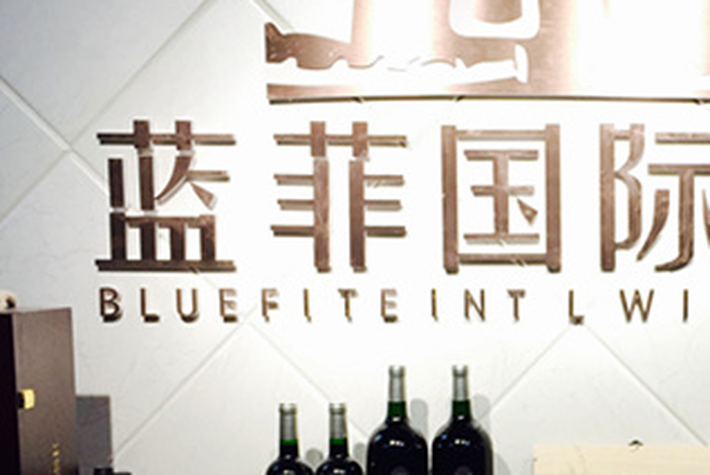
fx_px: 1382
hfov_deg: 27.8
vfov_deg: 19.4
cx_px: 628
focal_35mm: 70
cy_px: 356
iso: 50
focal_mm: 4.15
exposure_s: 1/100
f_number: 2.2
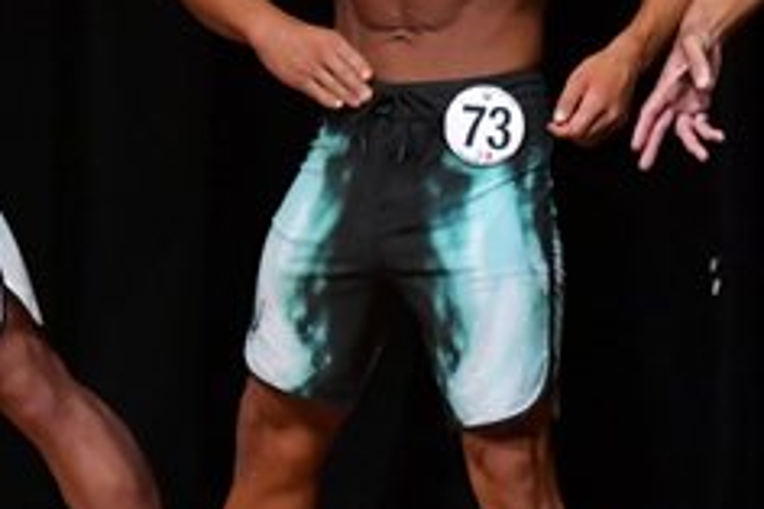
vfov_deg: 1.6
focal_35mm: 885
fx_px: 18768
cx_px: 267
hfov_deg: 2.3
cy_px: 146
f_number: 5.6
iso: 5000
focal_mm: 180
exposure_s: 1/400
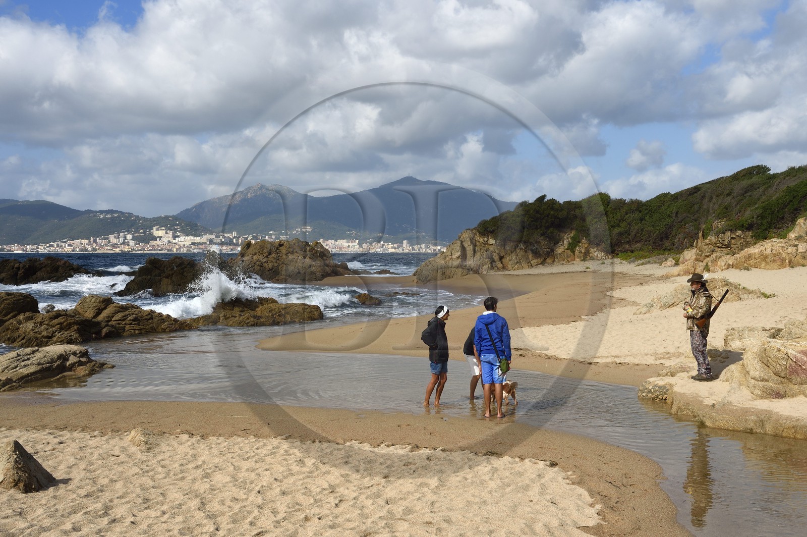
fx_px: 941
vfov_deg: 31.8
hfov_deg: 46.4
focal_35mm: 42
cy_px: 268
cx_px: 404
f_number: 13
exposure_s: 1/320
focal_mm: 42
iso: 200
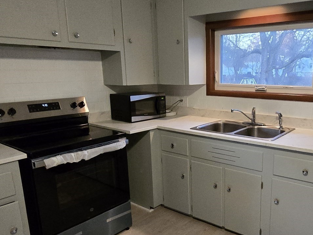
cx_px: 221
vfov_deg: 49.7
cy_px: 130
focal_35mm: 28
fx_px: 253
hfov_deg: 61.1
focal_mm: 2.2
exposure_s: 1/60
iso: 1000
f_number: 2.2
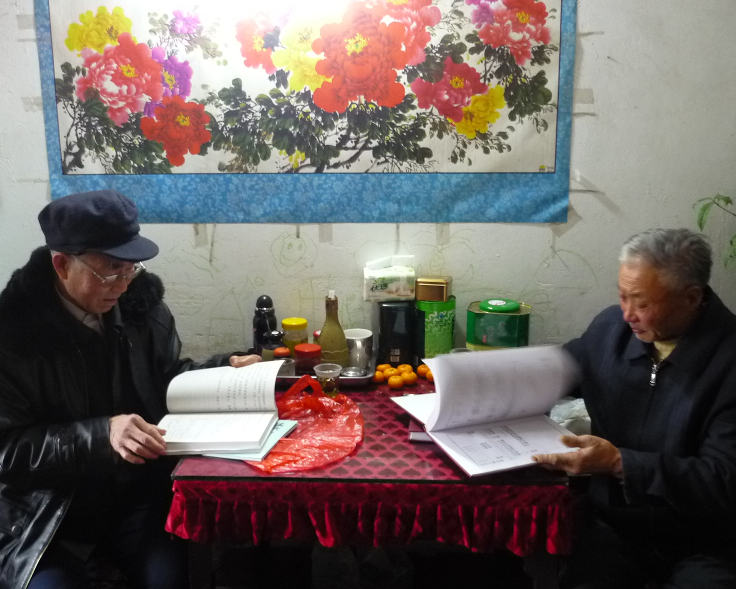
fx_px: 762
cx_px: 372
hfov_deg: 51.5
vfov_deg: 42.2
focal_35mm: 35
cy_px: 293
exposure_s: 1/13
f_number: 2.8
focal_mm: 5.5
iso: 400
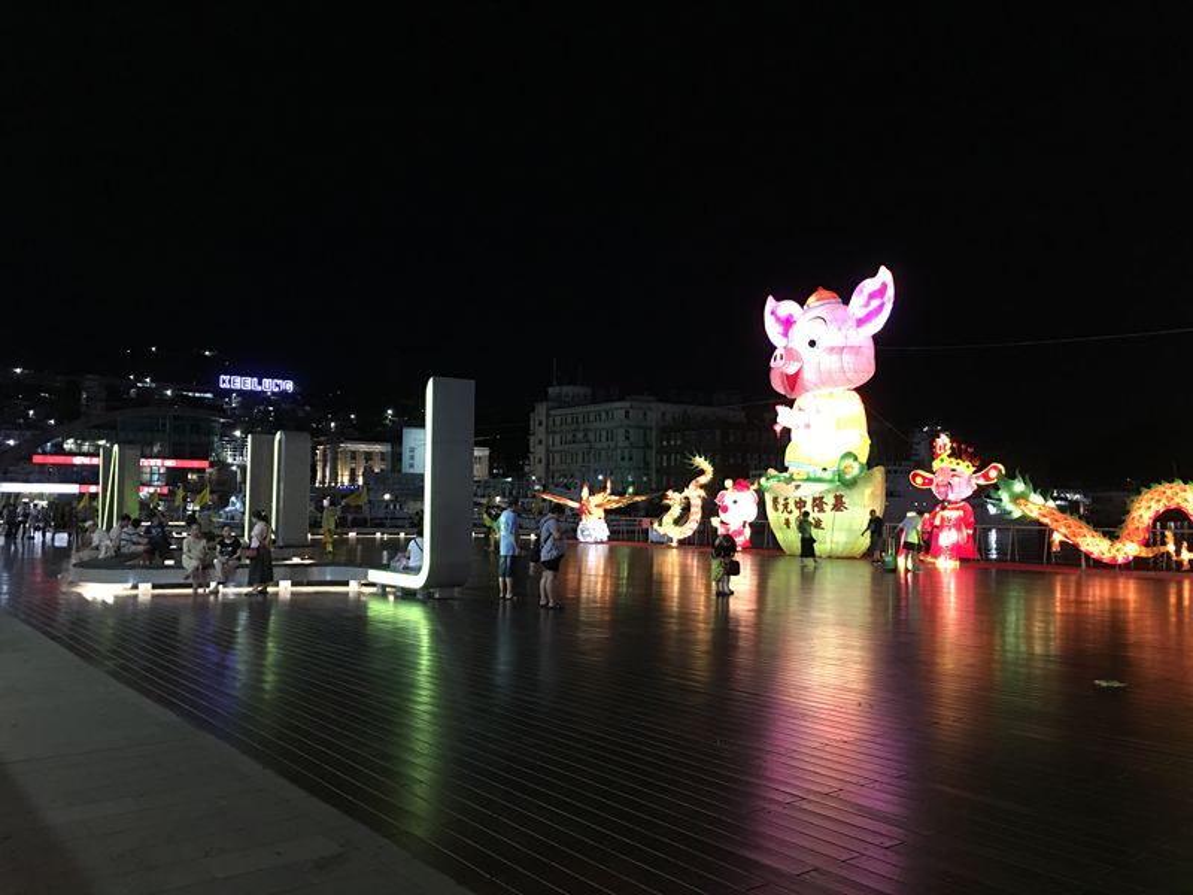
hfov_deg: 61.7
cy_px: 448
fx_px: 999
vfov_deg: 48.2
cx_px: 596
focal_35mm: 29
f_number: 2.2
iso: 64
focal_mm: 4.15
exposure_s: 1/4
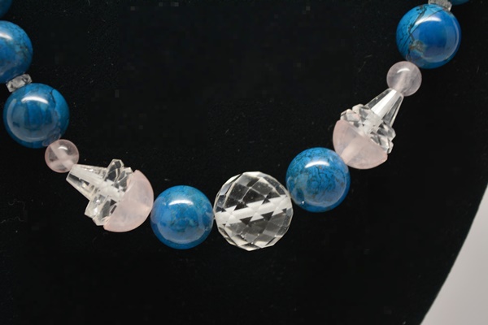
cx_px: 244
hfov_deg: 24.6
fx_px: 1118
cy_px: 162
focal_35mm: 82
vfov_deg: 16.6
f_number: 5.6
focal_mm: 55
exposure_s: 1/15
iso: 200
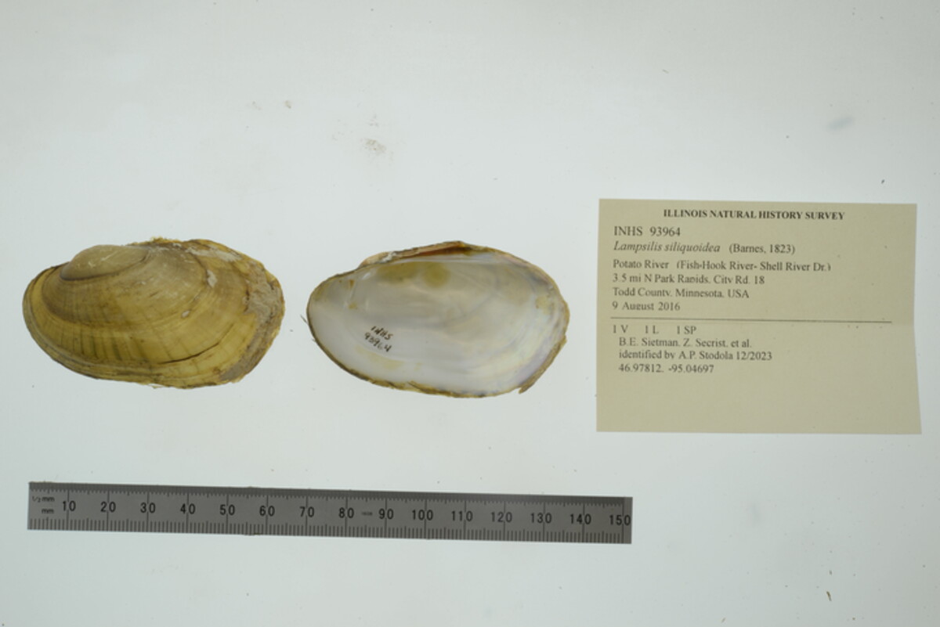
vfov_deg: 22.6
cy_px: 314
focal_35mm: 60
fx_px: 1567
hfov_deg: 33.4
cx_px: 470
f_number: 32
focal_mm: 60
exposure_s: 1/10
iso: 100
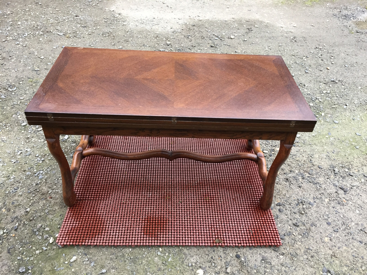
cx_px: 184
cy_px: 138
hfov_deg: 61.7
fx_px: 307
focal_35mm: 29
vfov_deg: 48.2
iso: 64
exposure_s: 1/33
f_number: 2.2
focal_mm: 4.15
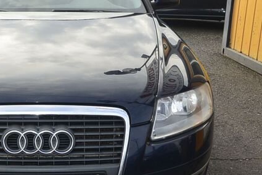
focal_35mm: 65
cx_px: 55
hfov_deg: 30.2
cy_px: 120
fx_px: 473
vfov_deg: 20.9
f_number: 5.6
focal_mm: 10
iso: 160
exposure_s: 1/250
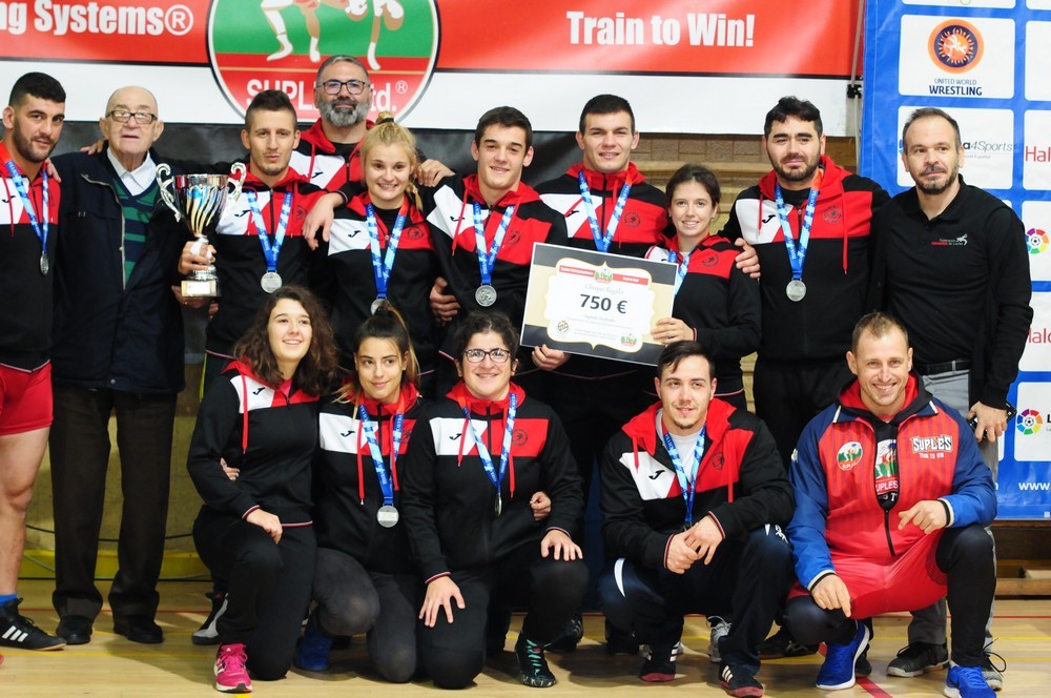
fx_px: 3061
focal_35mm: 105
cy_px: 349
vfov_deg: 13.0
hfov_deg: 19.5
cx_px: 526
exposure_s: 1/60
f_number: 4
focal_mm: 70
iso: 1600
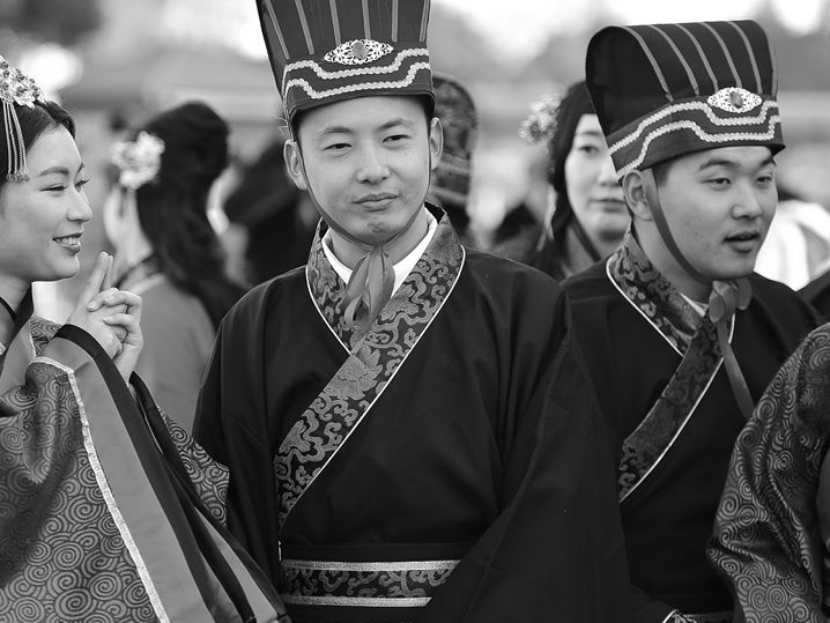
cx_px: 314
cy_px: 275
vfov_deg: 10.3
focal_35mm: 144
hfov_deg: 13.7
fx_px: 3454
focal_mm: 105
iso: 250
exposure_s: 1/250
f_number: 2.8
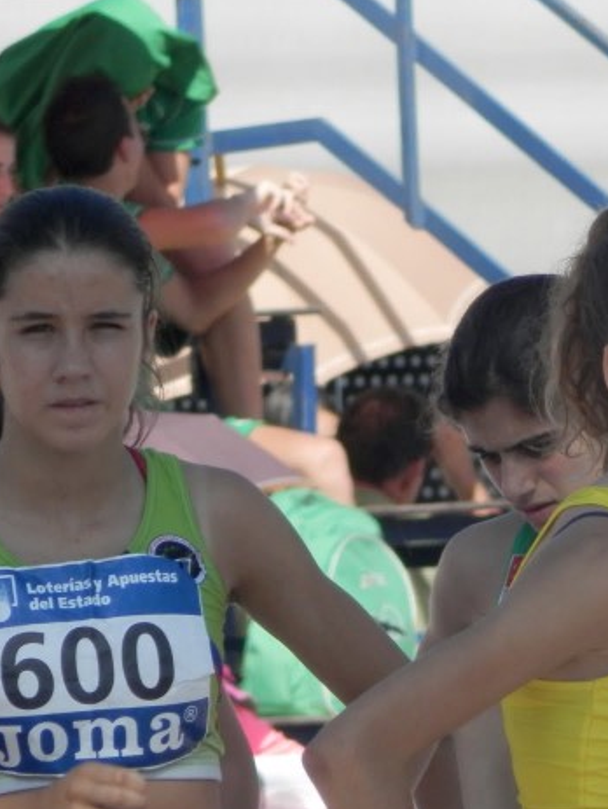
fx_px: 27128
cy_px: 468
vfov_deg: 1.7
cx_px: 570
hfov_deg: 1.3
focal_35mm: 1160
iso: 125
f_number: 5.8
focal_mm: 94.5
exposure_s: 1/400
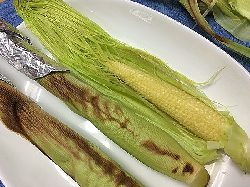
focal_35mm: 29
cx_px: 125
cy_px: 94
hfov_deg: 61.7
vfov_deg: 48.2
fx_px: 209
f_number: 2.2
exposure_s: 1/15
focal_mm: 4.15
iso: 40
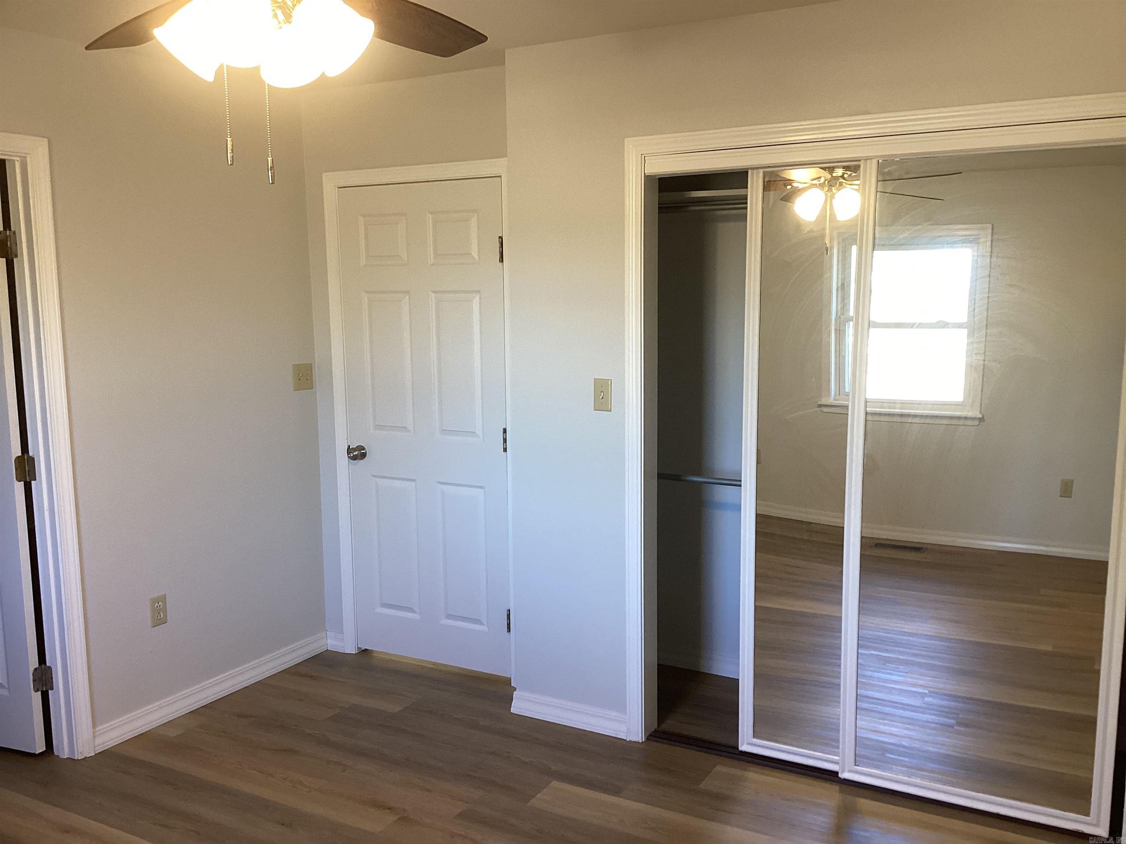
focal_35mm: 31
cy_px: 422
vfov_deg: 45.4
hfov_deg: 58.4
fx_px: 1008
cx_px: 563
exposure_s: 1/60
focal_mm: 3.3
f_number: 2.4
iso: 125
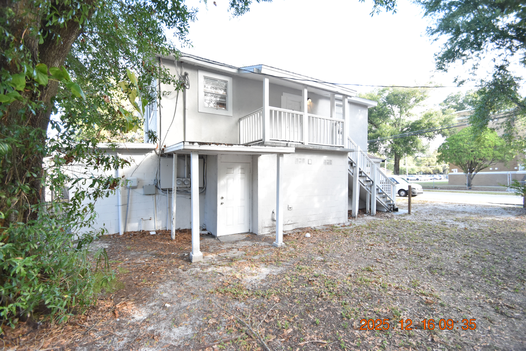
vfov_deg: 77.3
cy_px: 176
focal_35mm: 15
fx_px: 219
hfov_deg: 100.4
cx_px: 263
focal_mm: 10
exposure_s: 1/350
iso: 800
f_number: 3.5
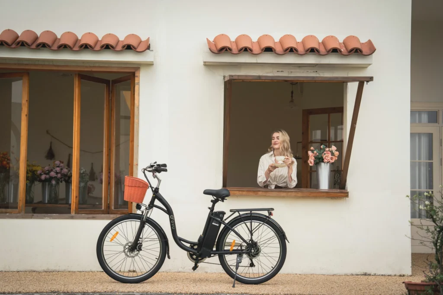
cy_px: 148
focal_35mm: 63
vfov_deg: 21.6
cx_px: 222
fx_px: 775
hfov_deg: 31.9
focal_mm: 63
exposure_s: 1/200
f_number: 2.8
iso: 200
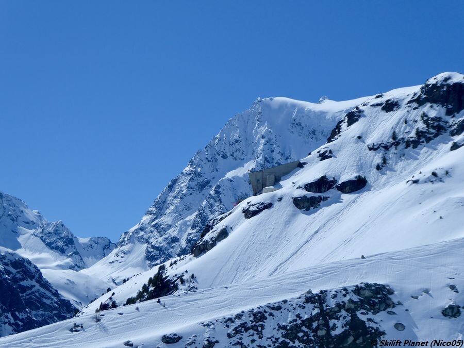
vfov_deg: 16.2
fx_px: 1220
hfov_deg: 21.5
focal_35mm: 91
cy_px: 174
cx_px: 232
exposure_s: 1/1600
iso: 80
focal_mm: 15
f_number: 4.8
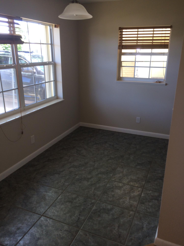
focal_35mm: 30
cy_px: 123
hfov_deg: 46.8
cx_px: 92
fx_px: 213
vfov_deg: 60.0
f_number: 2.2
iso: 50
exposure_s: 1/60
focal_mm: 4.12
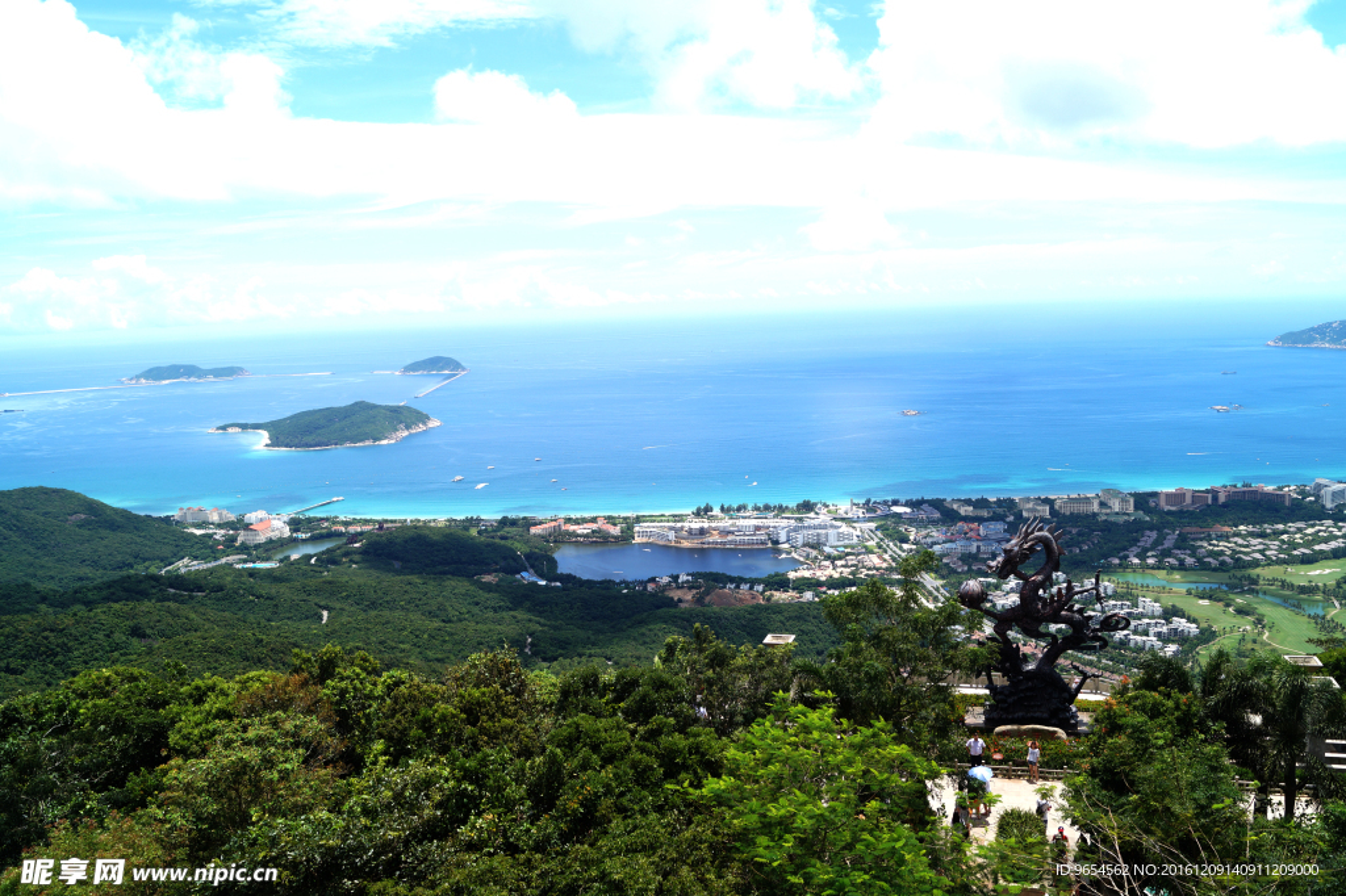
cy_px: 448
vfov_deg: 43.6
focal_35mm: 30
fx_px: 1121
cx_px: 673
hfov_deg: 61.9
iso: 100
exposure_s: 1/200
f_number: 7.1
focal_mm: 20
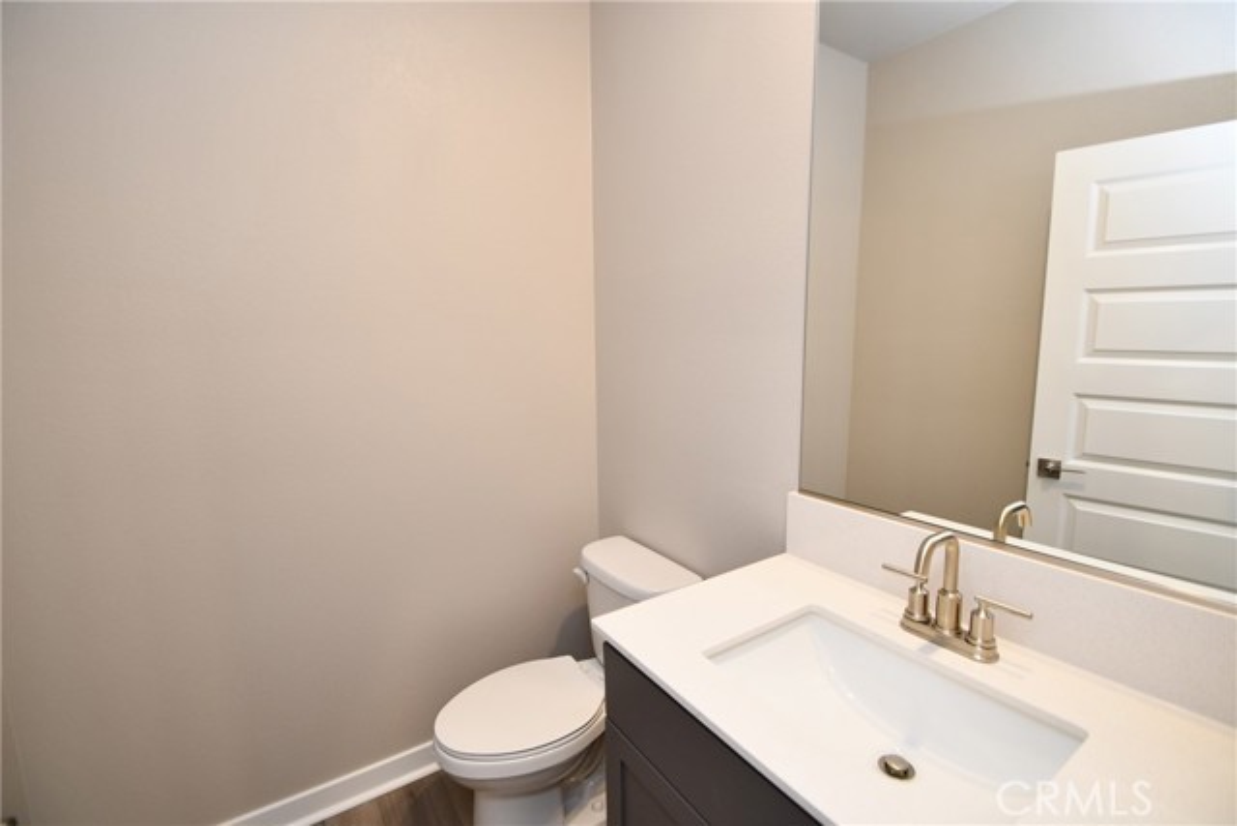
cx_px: 618
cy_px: 413
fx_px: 516
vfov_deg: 77.4
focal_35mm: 15
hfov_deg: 100.4
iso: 640
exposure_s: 1/60
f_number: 4
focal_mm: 10
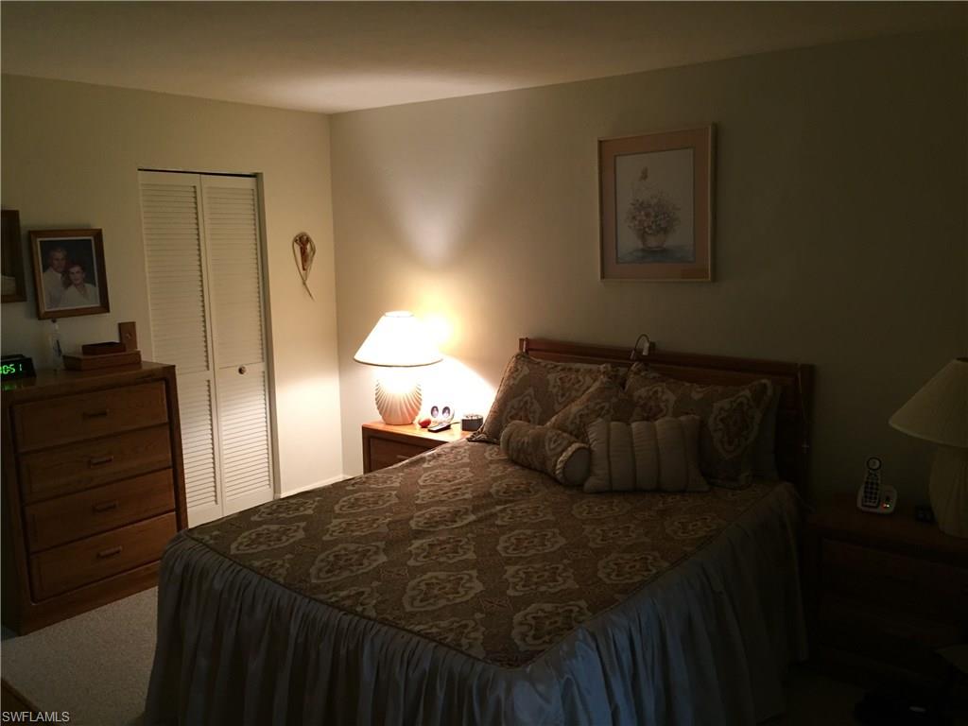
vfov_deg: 48.2
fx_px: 811
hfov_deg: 61.7
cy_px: 363
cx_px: 484
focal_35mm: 29
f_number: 2.2
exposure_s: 1/33
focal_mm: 4.15
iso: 160
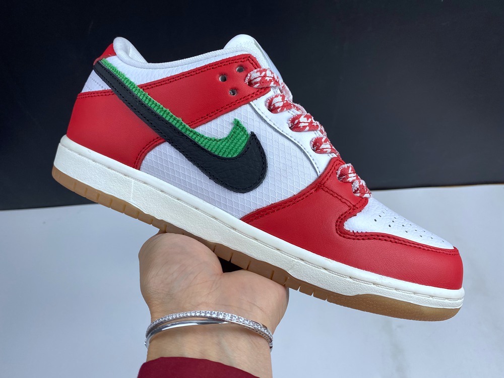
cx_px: 252
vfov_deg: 53.1
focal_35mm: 26
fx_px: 379
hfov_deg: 67.3
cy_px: 189
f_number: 1.8
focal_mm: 4.25
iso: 32
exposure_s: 1/100
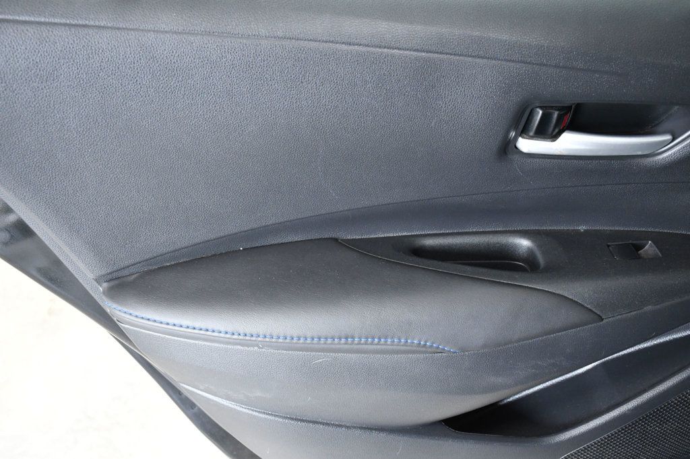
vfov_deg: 28.1
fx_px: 920
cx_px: 345
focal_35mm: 48
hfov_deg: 41.1
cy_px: 230
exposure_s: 1/125
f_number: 5.6
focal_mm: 32
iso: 2500
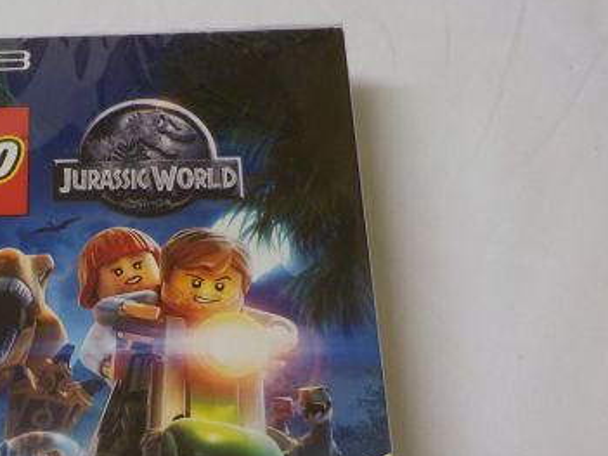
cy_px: 411
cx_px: 67
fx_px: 1001
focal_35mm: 57
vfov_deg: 24.9
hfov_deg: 32.2
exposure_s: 1/30
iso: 220
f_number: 3.3
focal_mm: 4.1
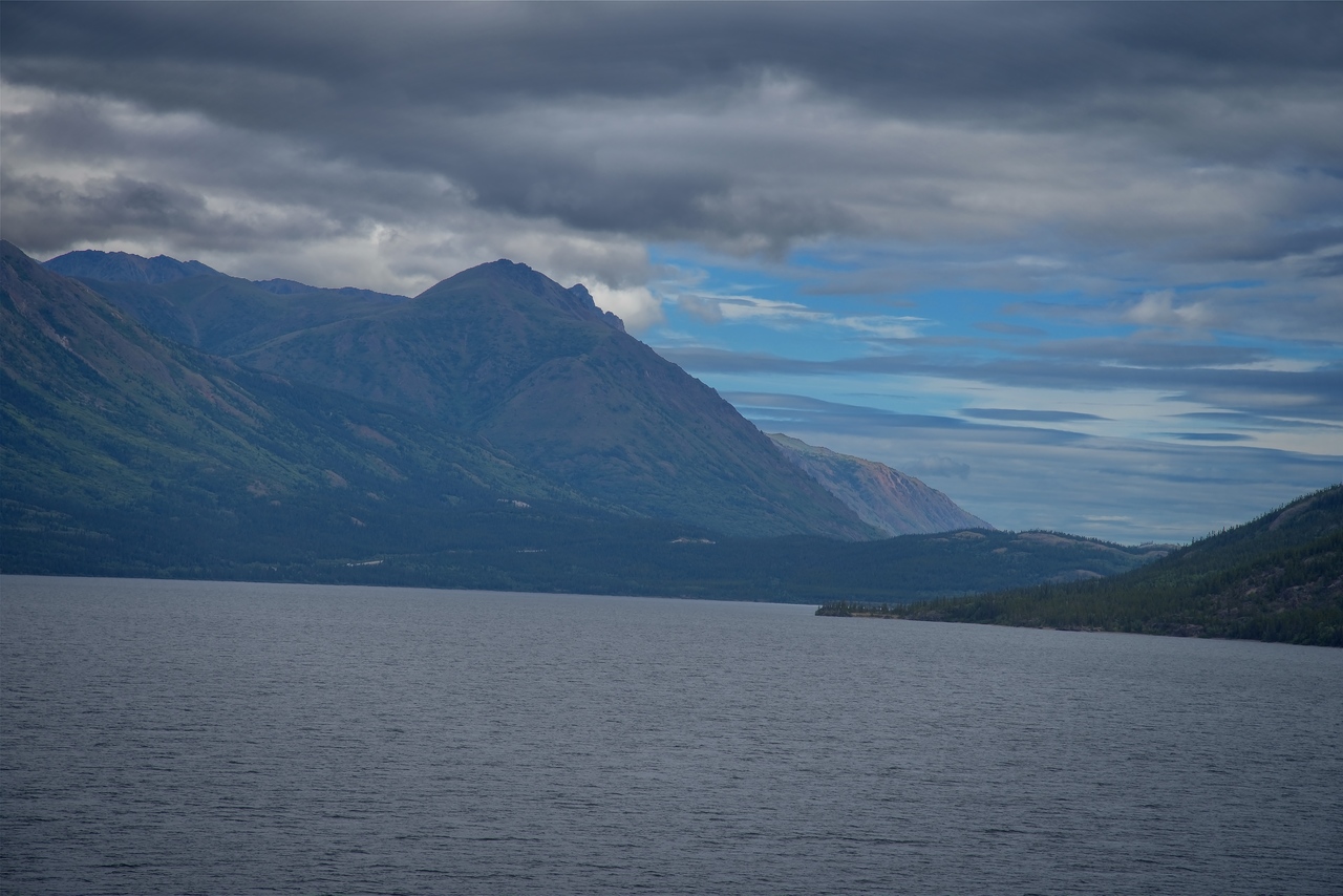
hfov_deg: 17.1
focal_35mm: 120
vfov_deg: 11.4
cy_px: 448
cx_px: 672
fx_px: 4477
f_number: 8
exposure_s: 1/250
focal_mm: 120
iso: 100
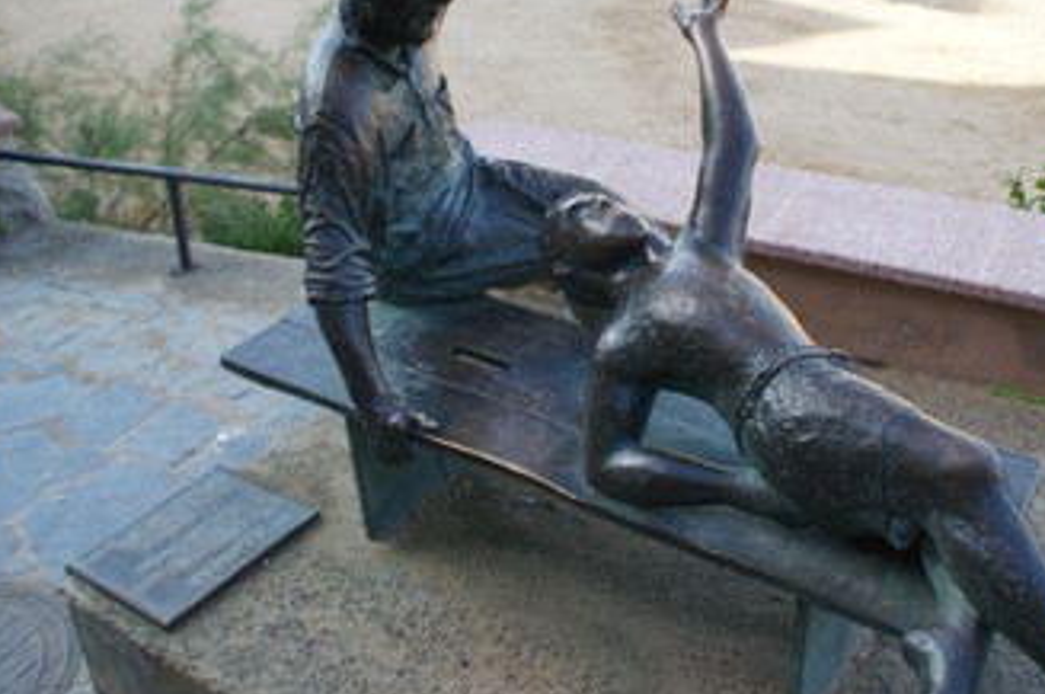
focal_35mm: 38
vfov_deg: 34.8
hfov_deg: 50.6
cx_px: 594
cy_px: 270
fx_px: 1101
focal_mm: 18
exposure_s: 1/80
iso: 100
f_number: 5
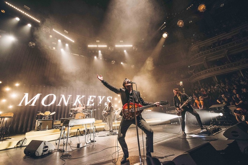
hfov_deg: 104.2
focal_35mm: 14
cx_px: 124
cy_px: 82
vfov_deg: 81.3
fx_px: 96
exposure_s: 1/320
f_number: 2.8
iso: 2000
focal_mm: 14
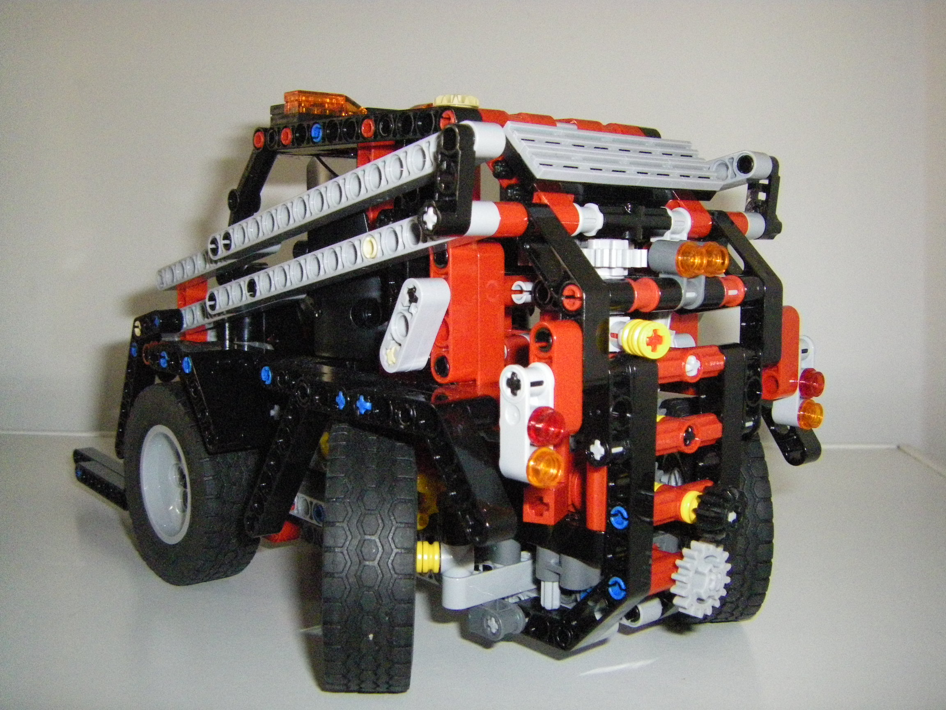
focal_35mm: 38
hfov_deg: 49.0
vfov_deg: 37.7
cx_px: 473
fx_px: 1038
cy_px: 355
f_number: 7
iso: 800
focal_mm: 6.3
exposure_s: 1/50
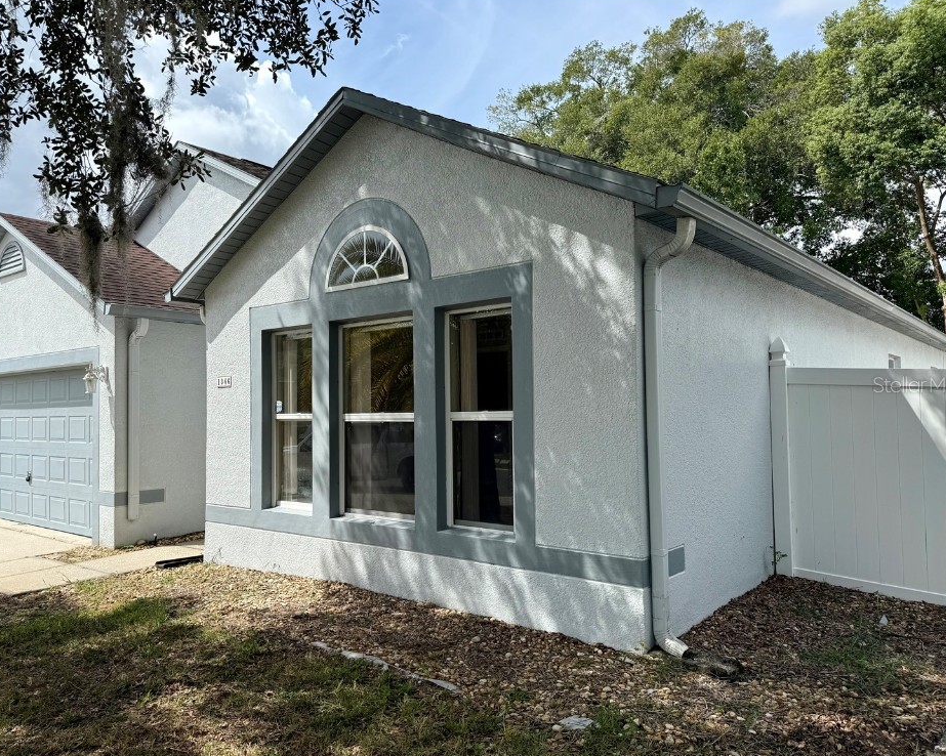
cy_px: 384
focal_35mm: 26
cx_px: 445
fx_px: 728
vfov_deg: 54.9
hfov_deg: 66.0
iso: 80
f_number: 1.78
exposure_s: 1/3759
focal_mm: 6.76
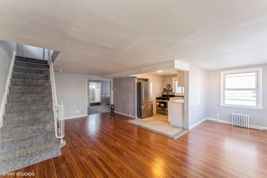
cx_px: 134
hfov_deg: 104.3
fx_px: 104
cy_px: 89
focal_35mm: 14
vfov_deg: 81.2
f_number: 11
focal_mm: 14
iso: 100
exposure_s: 1/2.5
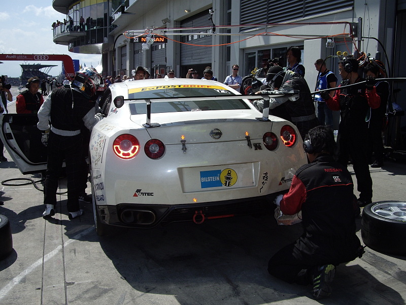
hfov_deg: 49.0
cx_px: 203
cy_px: 152
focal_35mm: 38
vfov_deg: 37.7
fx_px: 446
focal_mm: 7.9
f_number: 5.6
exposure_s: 1/640
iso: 100
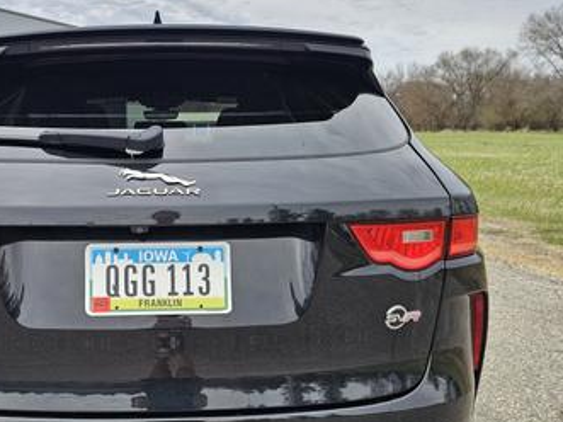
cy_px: 277
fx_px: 569
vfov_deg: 40.2
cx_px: 189
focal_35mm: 35
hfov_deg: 51.7
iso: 20
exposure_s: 1/376
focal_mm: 6.3
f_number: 1.7
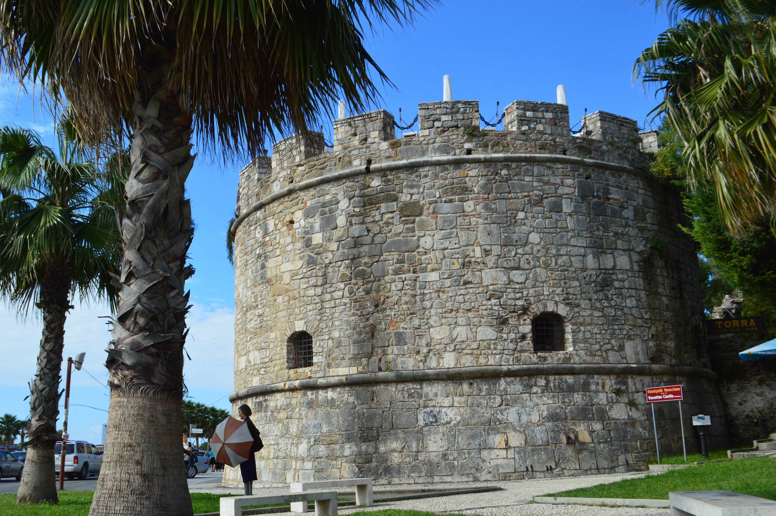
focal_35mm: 36
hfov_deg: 53.2
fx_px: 775
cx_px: 388
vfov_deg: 36.8
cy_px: 258
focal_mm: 24
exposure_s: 1/500
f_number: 11
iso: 400
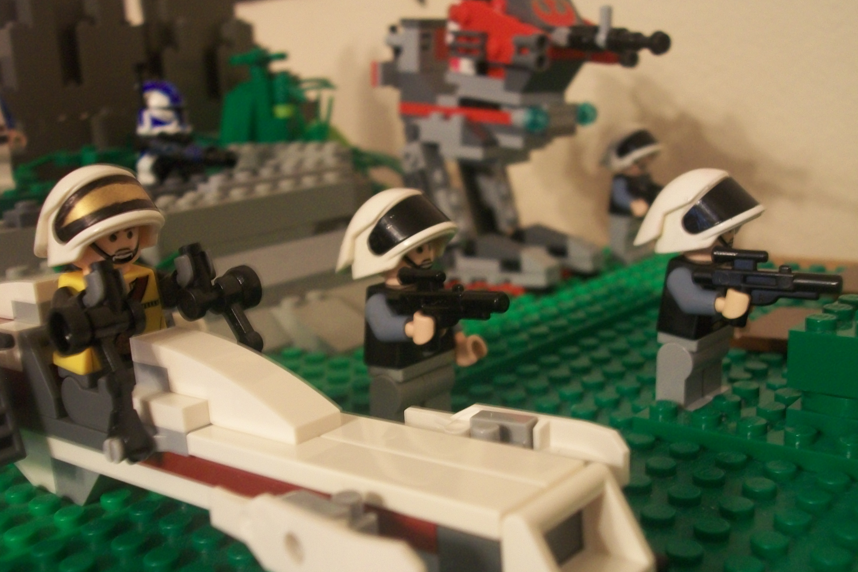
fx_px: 1001
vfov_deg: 31.9
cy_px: 296
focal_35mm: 42
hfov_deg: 46.4
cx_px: 432
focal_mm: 7.1
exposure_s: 1/8
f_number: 3.2
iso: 171
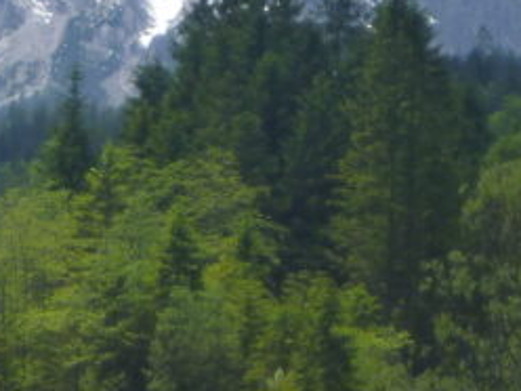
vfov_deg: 3.4
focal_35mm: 433
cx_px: 71
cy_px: -90
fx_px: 6517
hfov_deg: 4.6
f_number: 5.9
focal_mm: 22.8
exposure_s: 1/400
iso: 160
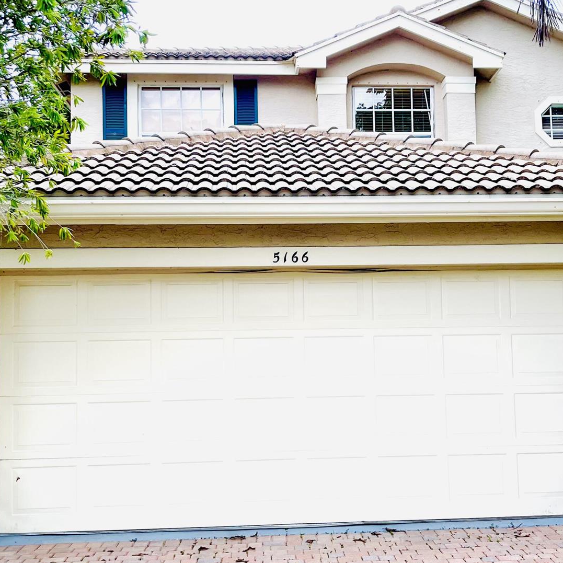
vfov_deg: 40.0
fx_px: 773
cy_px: 294
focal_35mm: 42
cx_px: 324
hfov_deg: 39.9
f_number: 1.6
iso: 32
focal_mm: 5.1
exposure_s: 1/1098
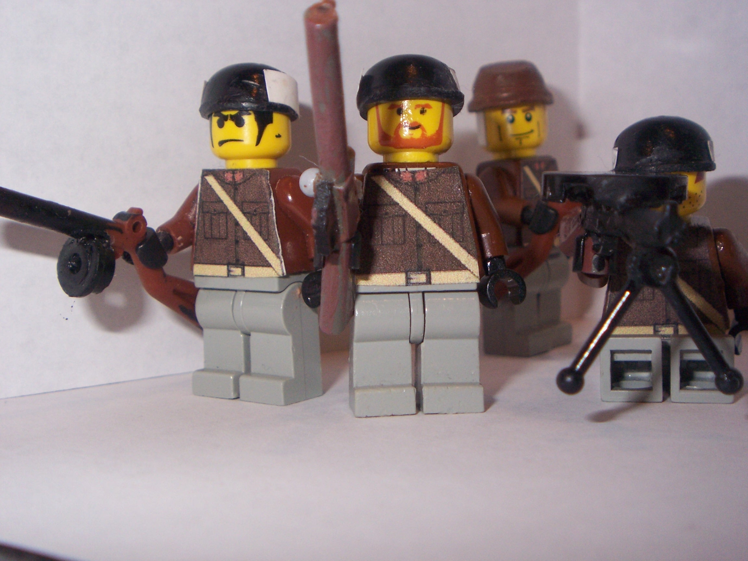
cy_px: 280
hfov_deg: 31.7
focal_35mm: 61
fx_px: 1318
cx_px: 374
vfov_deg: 24.0
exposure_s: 1/80
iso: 125
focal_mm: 9.9
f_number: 4.1
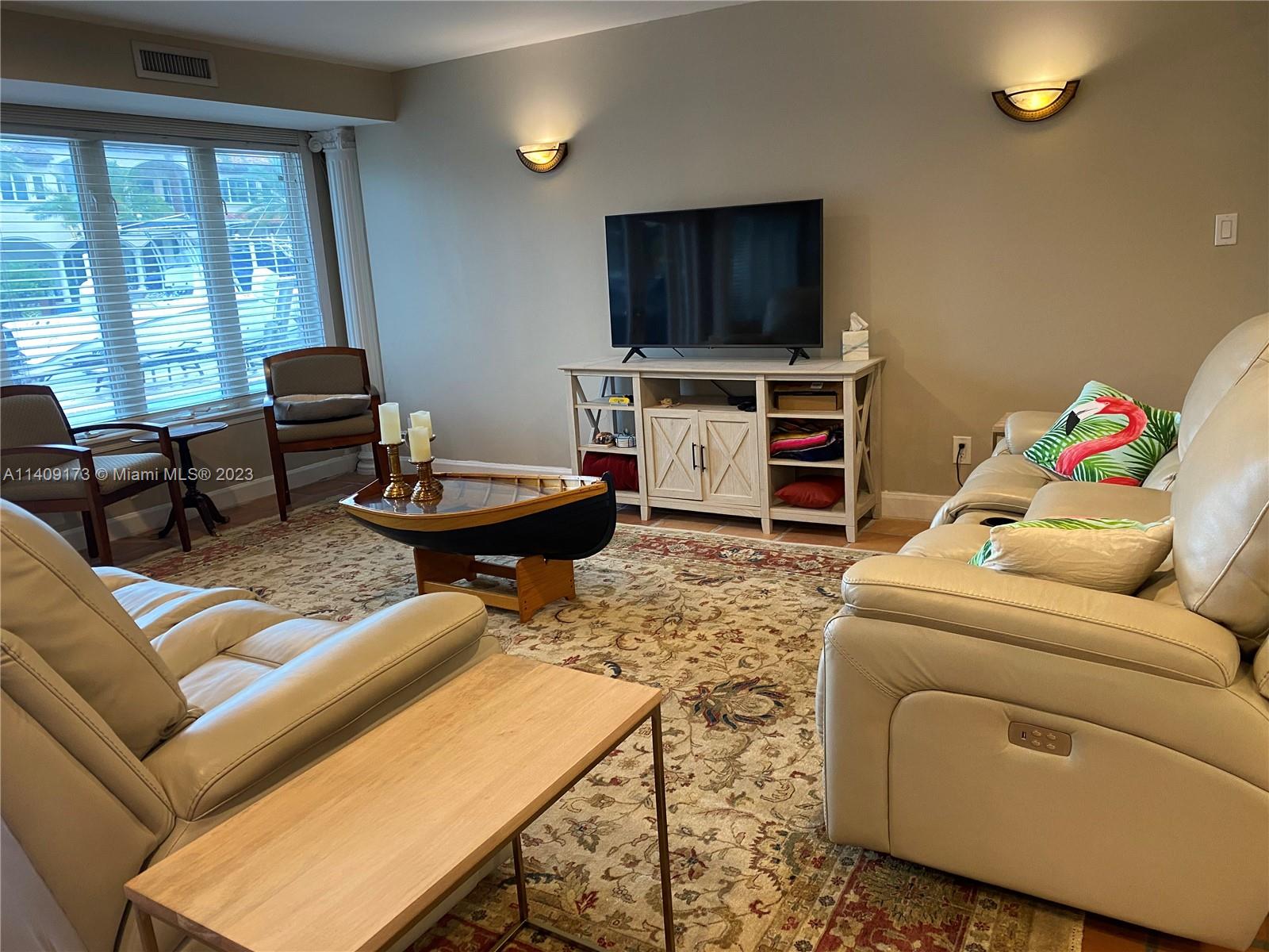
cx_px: 634
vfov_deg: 53.1
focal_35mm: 26
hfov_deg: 67.3
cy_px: 476
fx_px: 953
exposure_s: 1/60
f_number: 1.8
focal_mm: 4.25
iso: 160
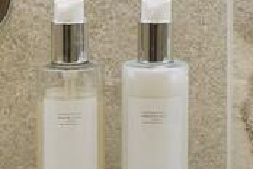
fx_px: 1244
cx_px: 233
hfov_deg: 11.5
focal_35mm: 177
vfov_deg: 7.6
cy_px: -119
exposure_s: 1/30
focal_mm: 20
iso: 280
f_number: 5.6
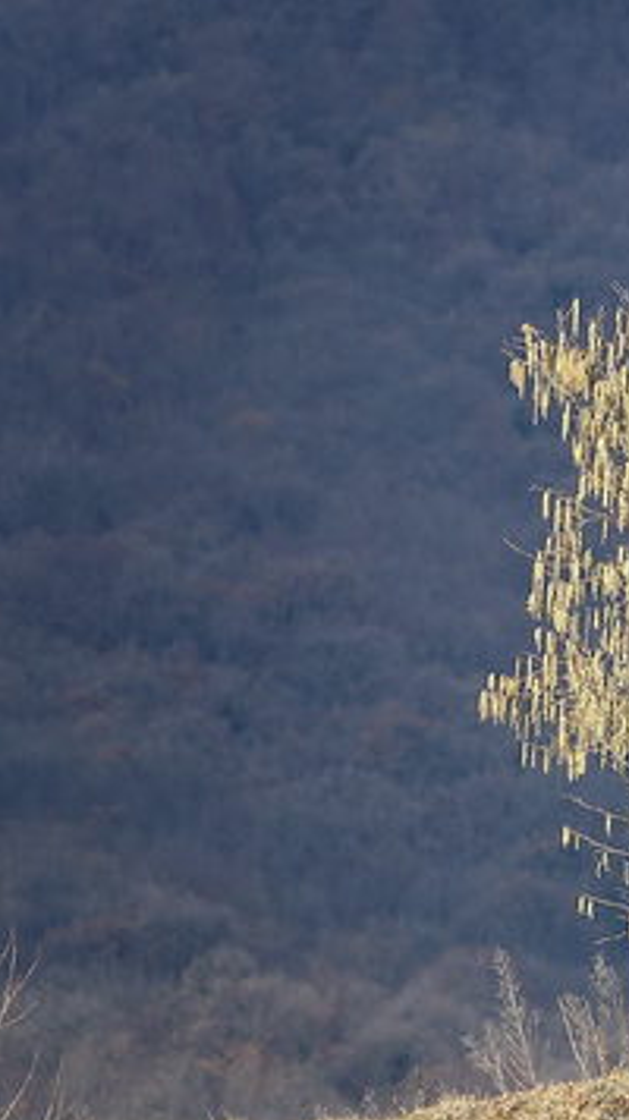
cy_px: 626
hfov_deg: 1.7
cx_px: 890
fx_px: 20983
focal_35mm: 707
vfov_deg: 3.1
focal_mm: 146.76
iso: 100
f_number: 4
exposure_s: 1/400
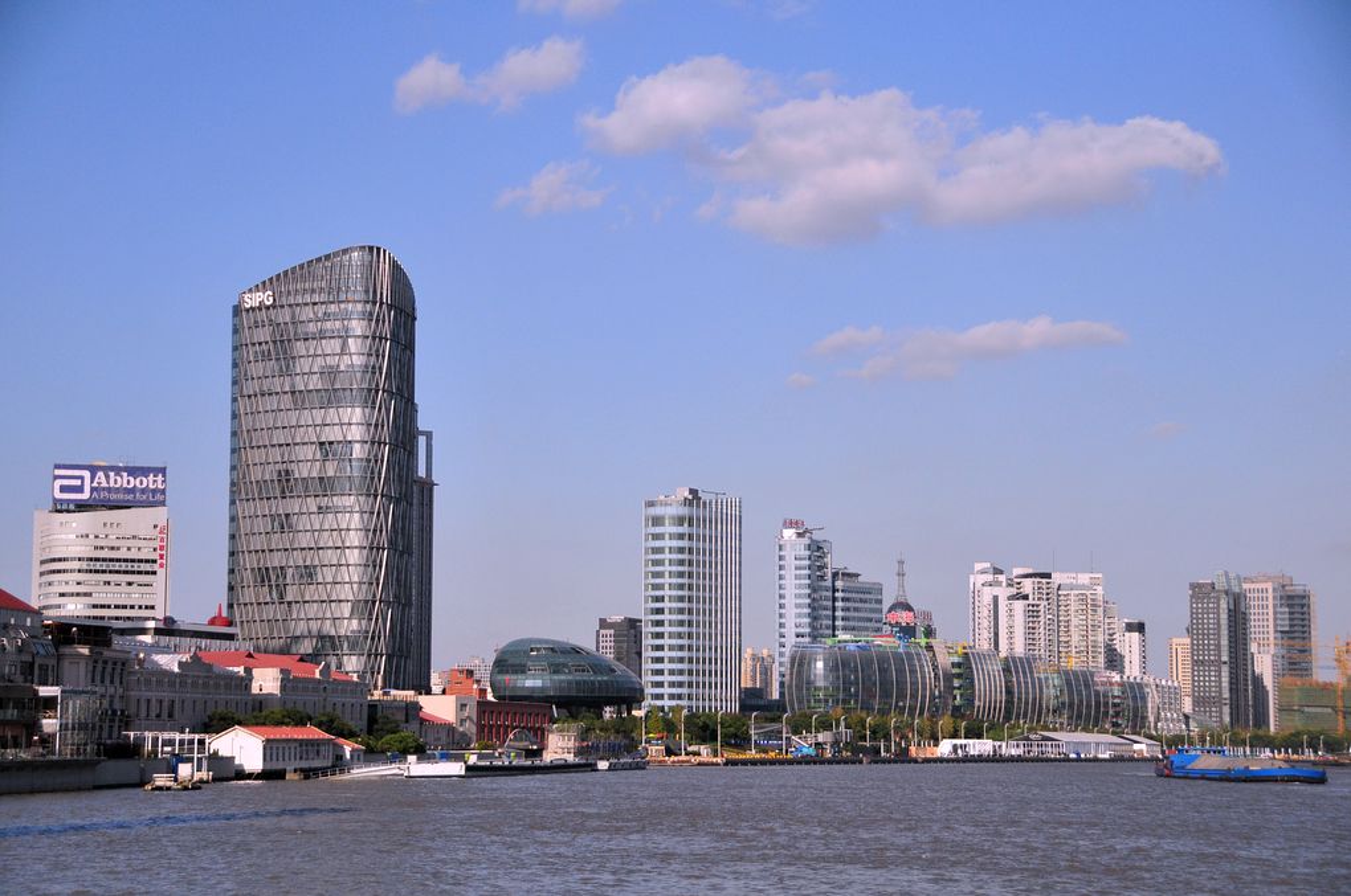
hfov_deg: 28.1
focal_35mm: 72
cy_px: 448
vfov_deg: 18.9
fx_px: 2698
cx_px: 676
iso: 640
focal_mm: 48
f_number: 4.5
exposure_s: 1/8000
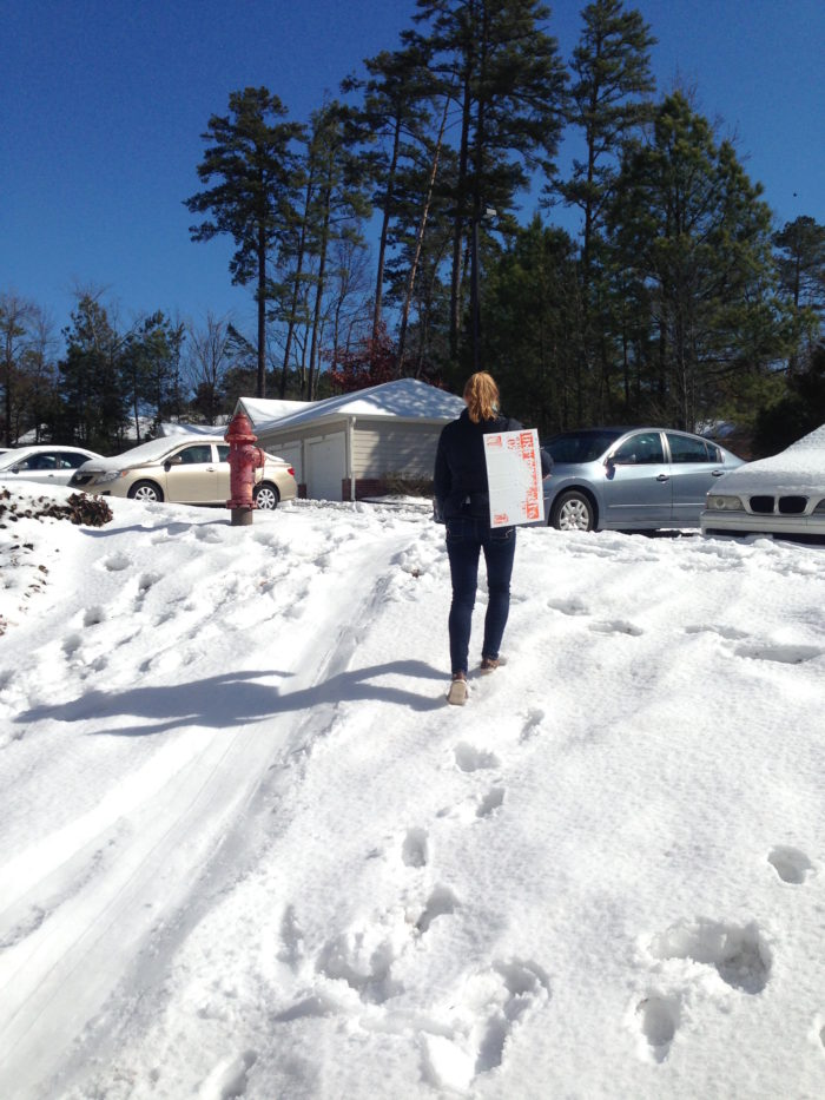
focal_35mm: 33
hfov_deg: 43.0
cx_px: 412
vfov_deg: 55.3
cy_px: 550
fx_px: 1048
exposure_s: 1/3876
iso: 50
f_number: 2.4
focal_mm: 4.12
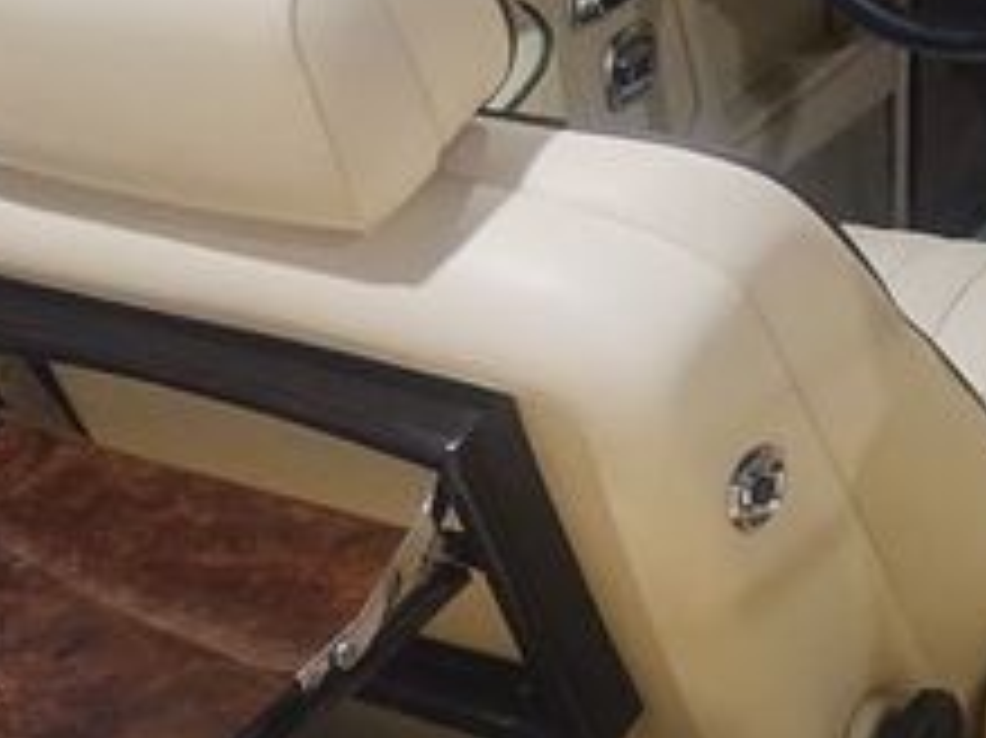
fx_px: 3331
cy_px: 1035
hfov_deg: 16.8
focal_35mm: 117
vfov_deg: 12.2
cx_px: 617
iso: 131
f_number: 1.7
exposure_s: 1/60
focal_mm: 4.71
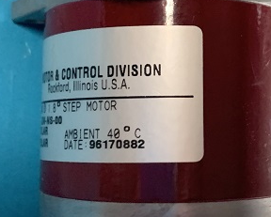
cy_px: 80
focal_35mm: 71
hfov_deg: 26.3
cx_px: 211
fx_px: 570
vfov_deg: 21.5
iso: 400
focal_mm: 4.25
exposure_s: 1/43
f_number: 1.8
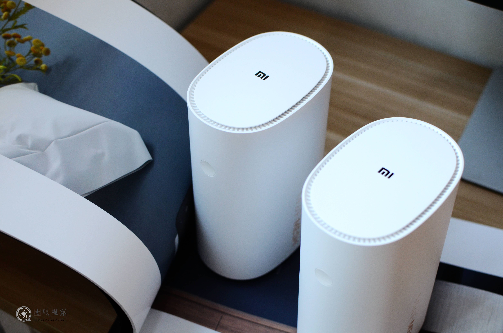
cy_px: 166
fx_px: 732
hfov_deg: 37.9
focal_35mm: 52
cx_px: 252
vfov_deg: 25.6
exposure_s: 1/125
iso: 800
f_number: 3.5
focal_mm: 35
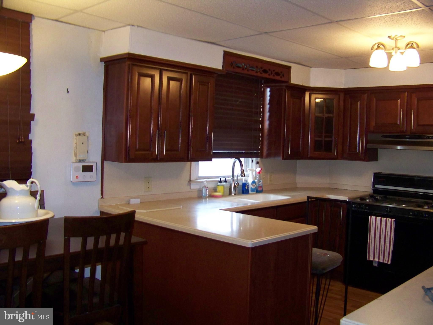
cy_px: 162
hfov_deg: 51.4
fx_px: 450
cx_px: 216
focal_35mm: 36
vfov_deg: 39.7
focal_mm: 5.85
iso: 200
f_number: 2.8
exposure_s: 1/30
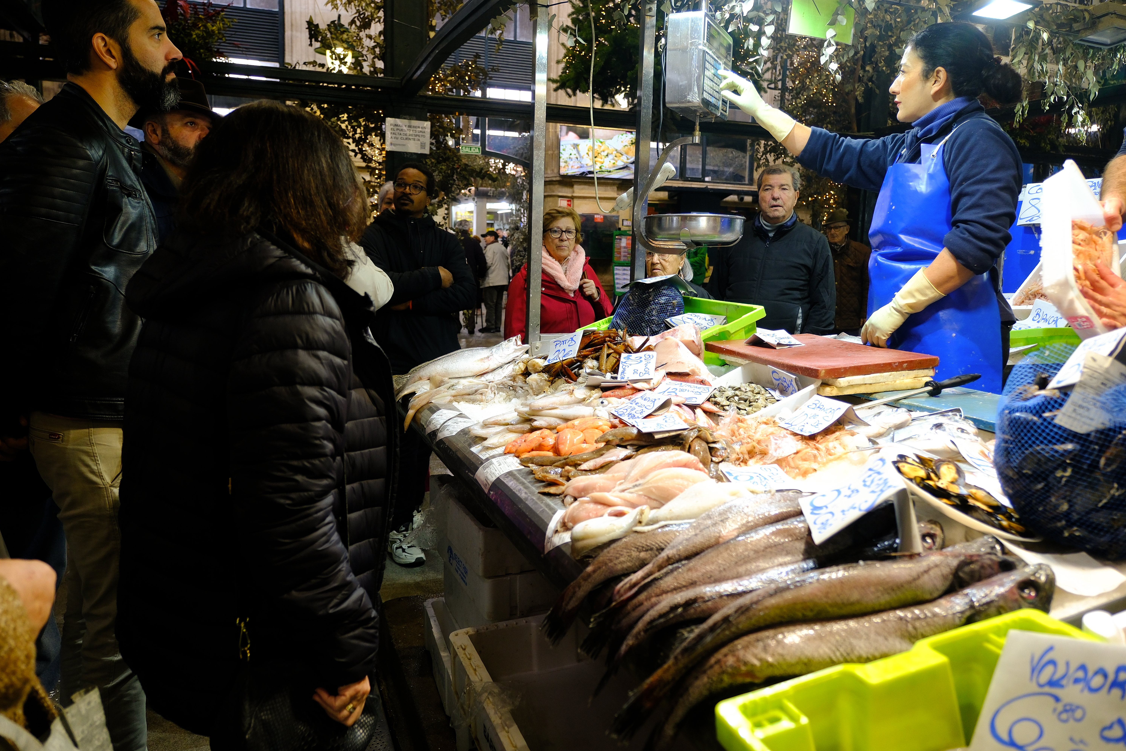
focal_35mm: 25
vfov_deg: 51.3
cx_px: 551
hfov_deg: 71.5
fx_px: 782
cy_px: 362
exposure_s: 1/125
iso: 500
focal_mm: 16
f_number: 2.8
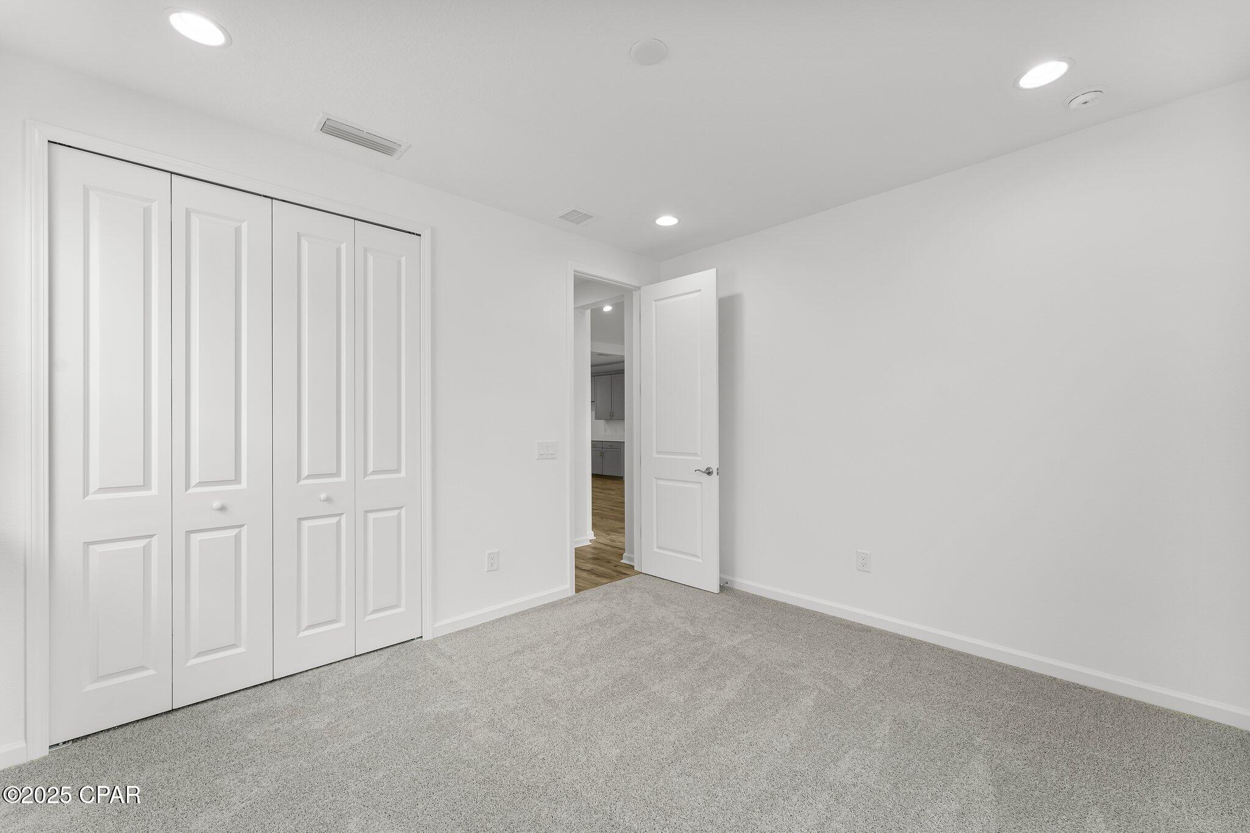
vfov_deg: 81.2
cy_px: 416
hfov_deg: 104.3
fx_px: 486
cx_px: 625
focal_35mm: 14
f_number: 8
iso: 400
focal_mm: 14
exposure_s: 1/30
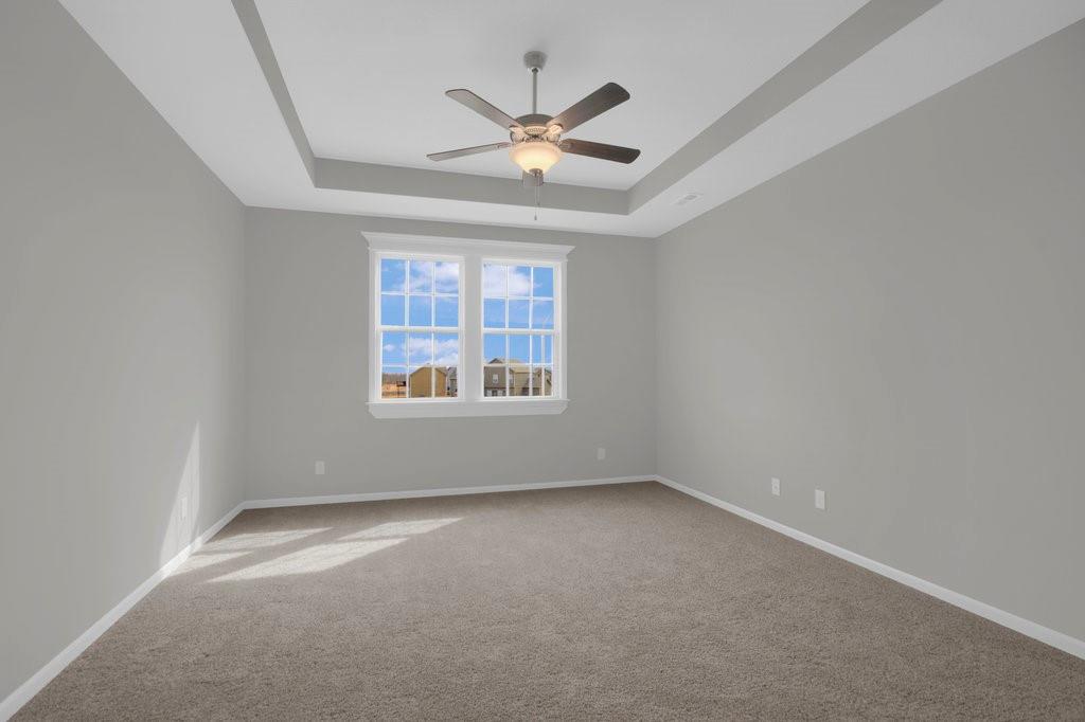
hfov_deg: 100.4
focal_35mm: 15
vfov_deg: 77.3
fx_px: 452
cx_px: 542
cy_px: 361
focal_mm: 10
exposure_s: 1/15
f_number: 7.1
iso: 100
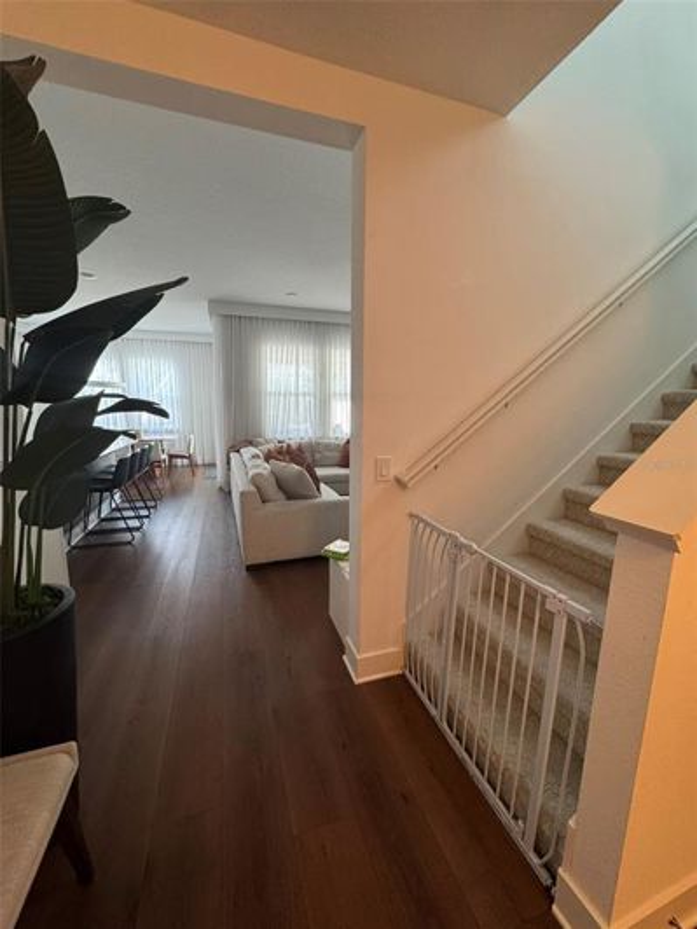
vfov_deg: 102.1
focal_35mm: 14
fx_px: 376
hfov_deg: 85.7
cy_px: 464
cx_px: 348
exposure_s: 1/60
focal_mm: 2.22
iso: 200
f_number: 2.2
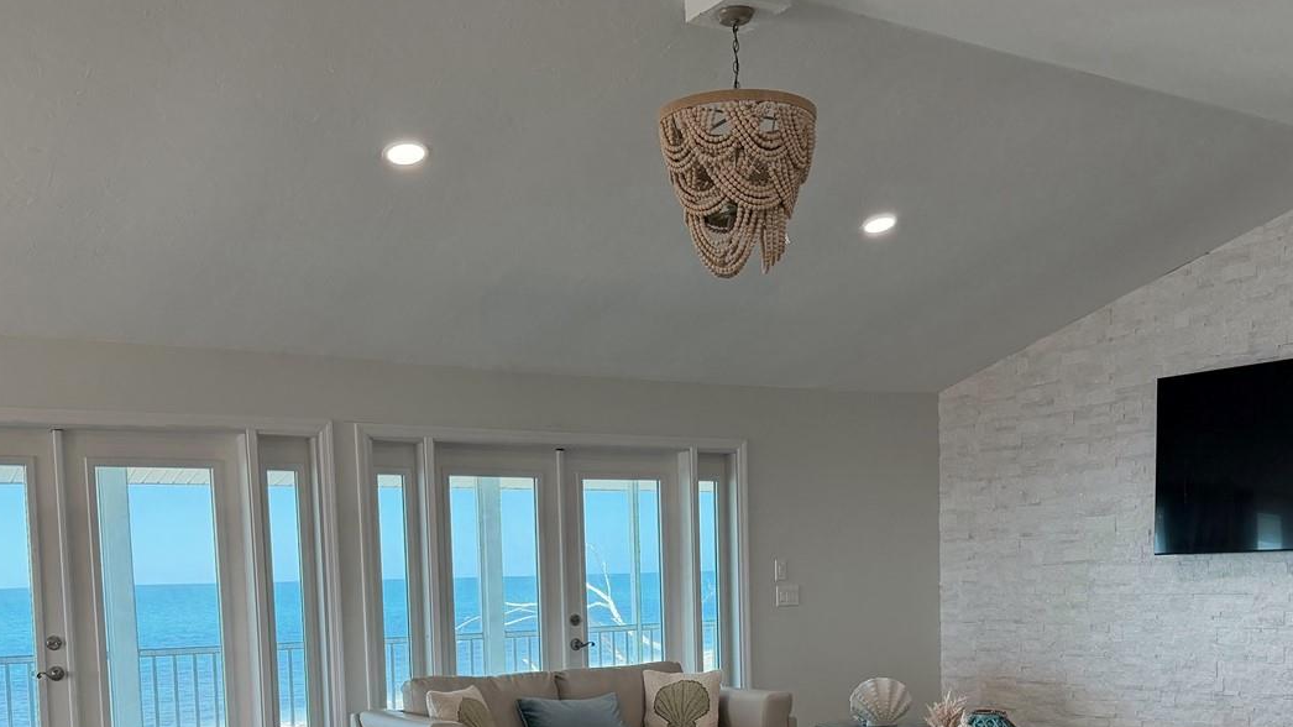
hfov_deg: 50.5
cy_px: 671
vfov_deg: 28.4
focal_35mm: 40
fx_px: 1371
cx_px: 660
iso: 200
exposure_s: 1/233
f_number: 1.8
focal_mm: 6.8
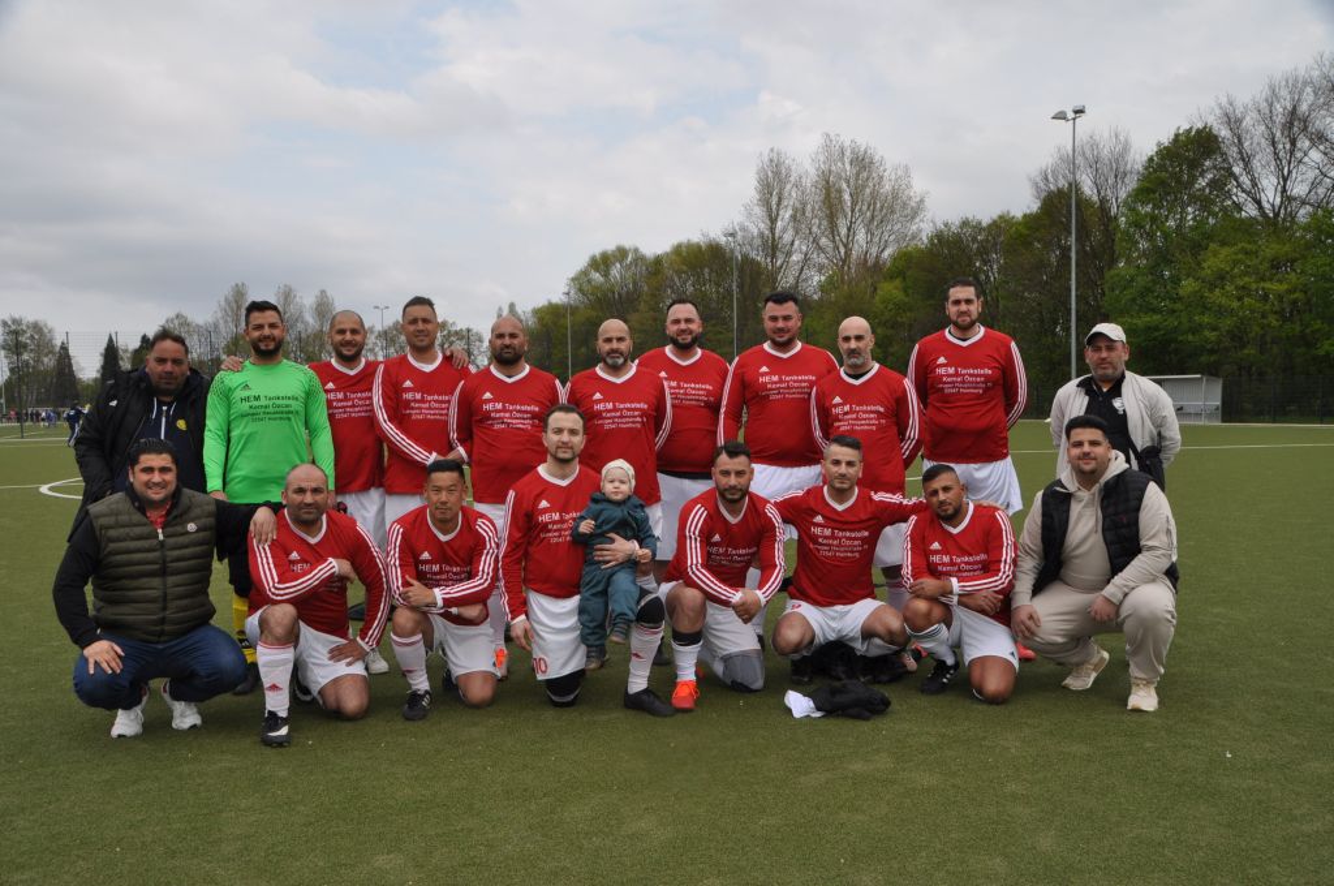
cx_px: 667
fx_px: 1221
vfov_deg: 39.9
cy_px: 443
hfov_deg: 57.3
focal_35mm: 33
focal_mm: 22
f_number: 11
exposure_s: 1/200
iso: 200
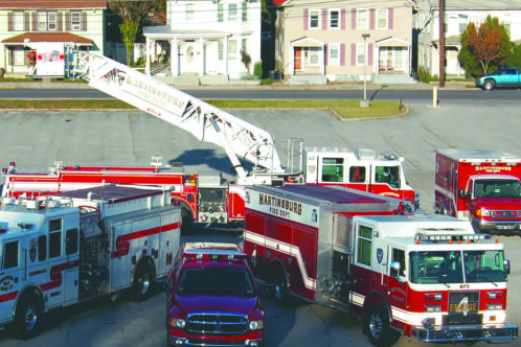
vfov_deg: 12.9
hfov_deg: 19.2
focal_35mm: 106
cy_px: 230
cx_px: 187
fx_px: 1534
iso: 200
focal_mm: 32
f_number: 9
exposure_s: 1/320
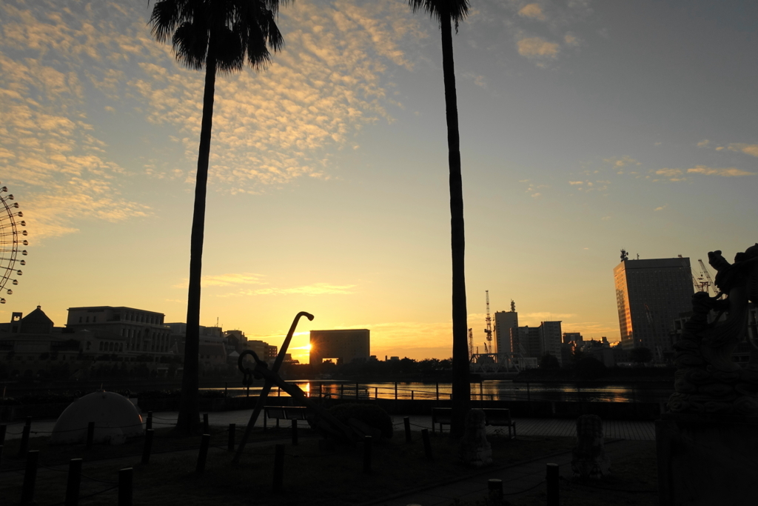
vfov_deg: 53.1
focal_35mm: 24
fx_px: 505
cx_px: 379
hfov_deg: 73.7
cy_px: 253
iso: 125
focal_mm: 8.8
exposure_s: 1/125
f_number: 4
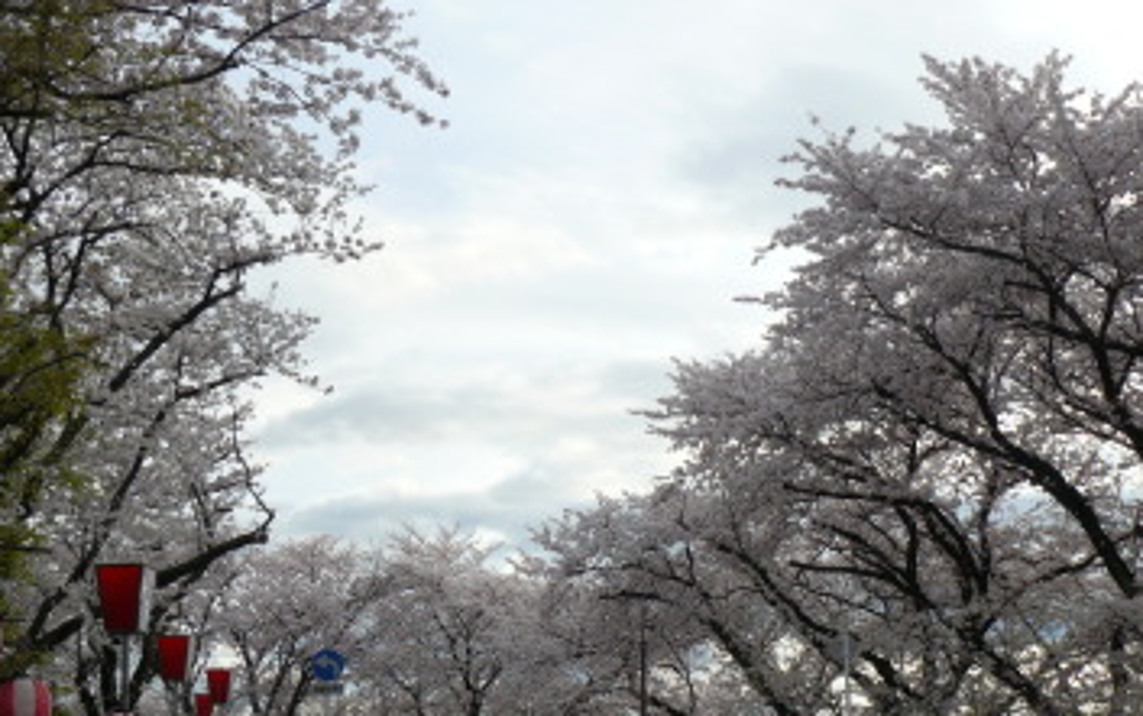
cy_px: 494
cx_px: 534
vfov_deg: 23.9
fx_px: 1683
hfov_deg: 37.5
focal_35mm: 54
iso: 100
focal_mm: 6
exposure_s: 1/200
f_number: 4.5
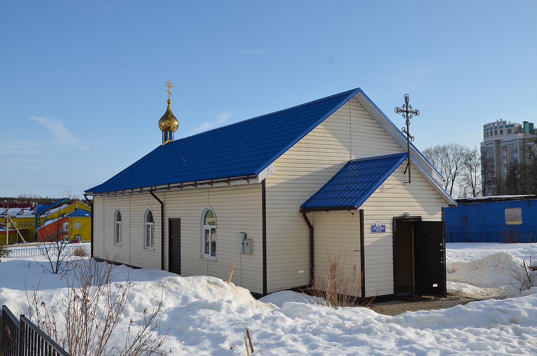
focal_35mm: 38
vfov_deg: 35.3
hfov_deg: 51.4
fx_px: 558
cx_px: 268
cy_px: 178
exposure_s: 1/320
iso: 100
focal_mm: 25
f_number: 9
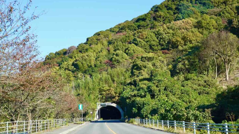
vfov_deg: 21.4
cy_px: 58
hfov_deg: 37.2
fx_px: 356
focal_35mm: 56
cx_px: 119
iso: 100
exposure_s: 1/250
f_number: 5.6
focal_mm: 35.4
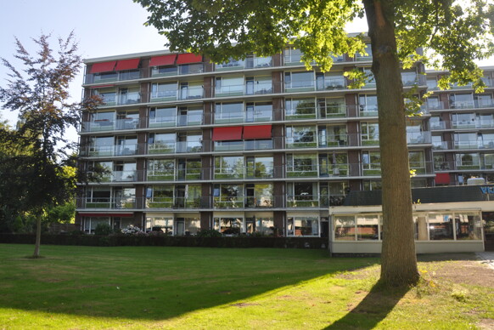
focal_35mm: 27
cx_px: 247
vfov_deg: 47.9
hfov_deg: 67.4
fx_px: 370
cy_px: 165
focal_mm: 18
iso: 400
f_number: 9
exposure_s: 1/200
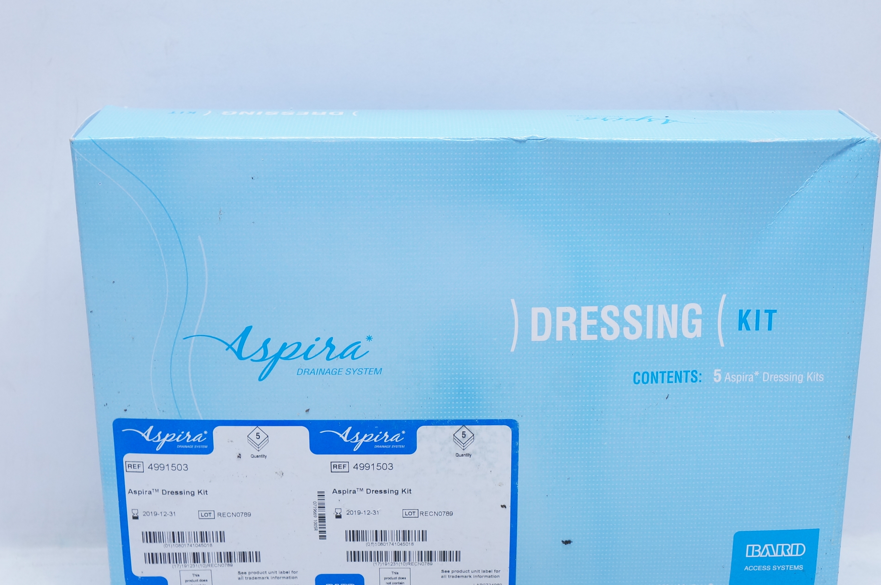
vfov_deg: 23.3
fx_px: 1418
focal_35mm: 58
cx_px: 497
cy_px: 333
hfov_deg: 34.5
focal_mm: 30
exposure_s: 1/60
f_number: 5.6
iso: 800
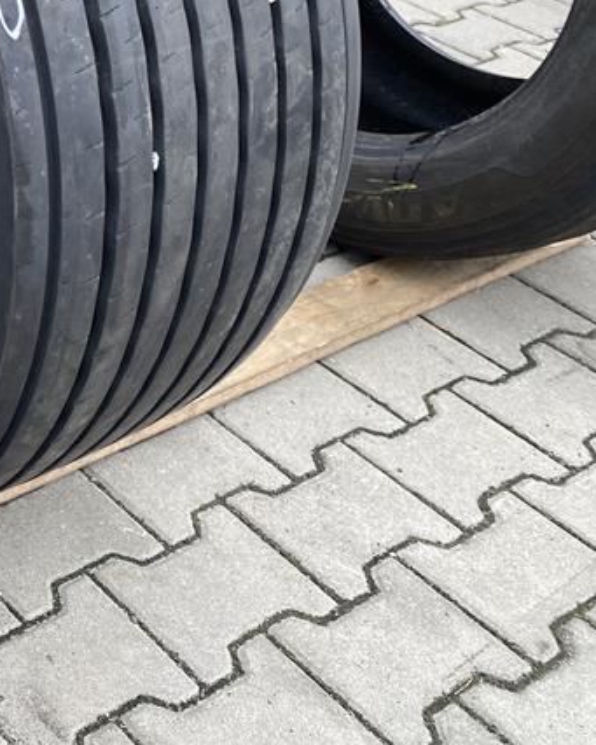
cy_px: 163
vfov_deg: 30.3
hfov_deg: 21.8
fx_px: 1345
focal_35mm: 61
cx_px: -236
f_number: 1.8
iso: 32
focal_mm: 4.25
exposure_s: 1/349
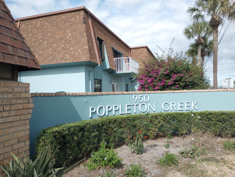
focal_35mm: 28
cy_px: 88
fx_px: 190
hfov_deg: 63.4
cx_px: 118
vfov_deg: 49.8
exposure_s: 1/449
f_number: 1.8
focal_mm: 4.27
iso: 109
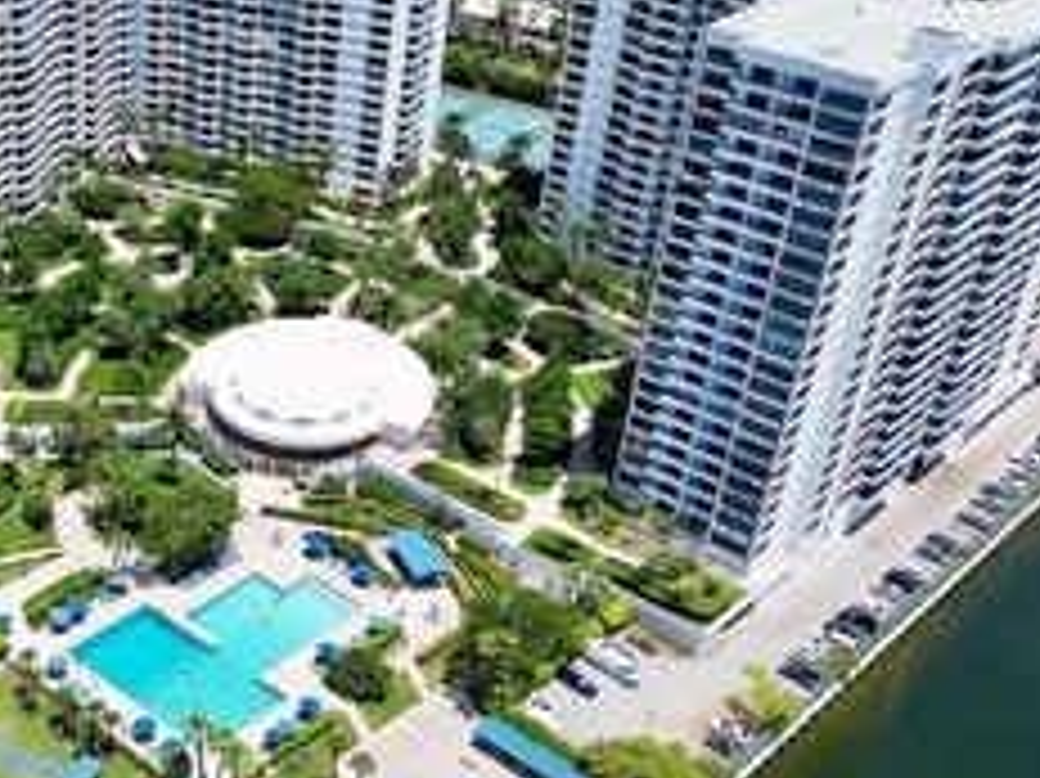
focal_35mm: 52
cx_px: 108
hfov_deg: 34.8
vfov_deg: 28.0
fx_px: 1561
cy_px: 402
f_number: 1.7
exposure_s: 1/3200
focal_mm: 6.72
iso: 130
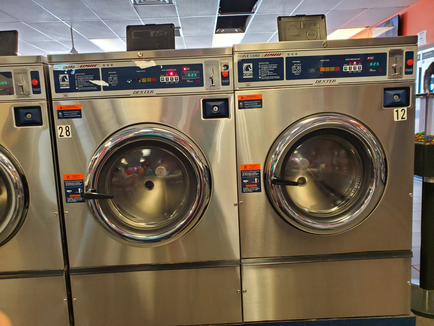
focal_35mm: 26
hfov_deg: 67.3
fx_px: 326
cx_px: 217
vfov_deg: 53.1
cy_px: 163
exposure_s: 1/40
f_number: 2.4
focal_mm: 4.3
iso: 320
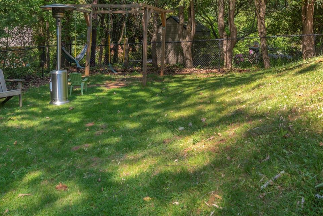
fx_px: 323
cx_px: 145
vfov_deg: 35.5
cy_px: 39
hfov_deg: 53.0
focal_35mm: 36
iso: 320
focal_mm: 17
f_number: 7.1
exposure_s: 1/250
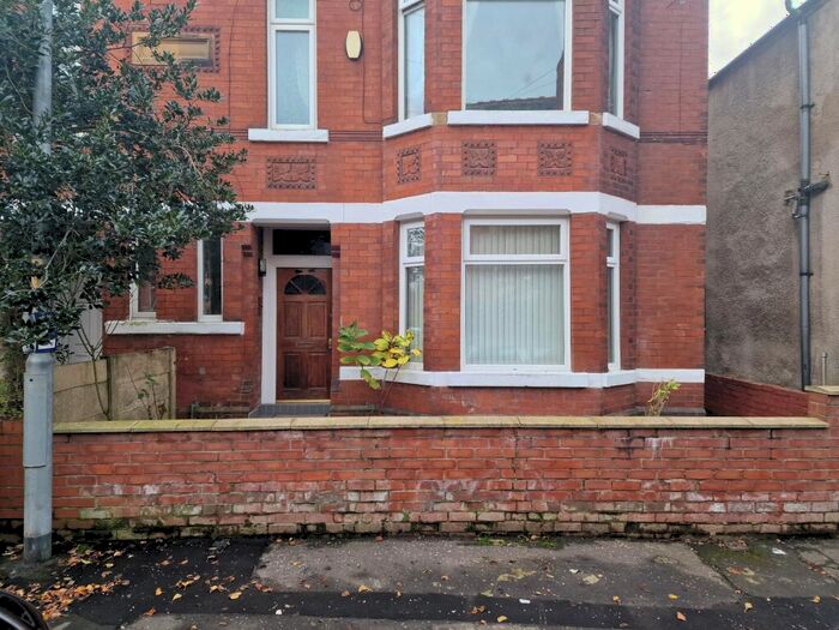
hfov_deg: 73.9
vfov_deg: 58.9
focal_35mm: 23
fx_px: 557
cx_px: 420
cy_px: 315
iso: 80
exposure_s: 1/180
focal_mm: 6.4
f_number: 1.8
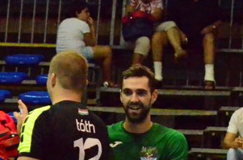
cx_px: -41
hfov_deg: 4.7
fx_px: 2962
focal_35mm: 440
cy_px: 151
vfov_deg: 3.1
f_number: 7.1
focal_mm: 98
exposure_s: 1/400
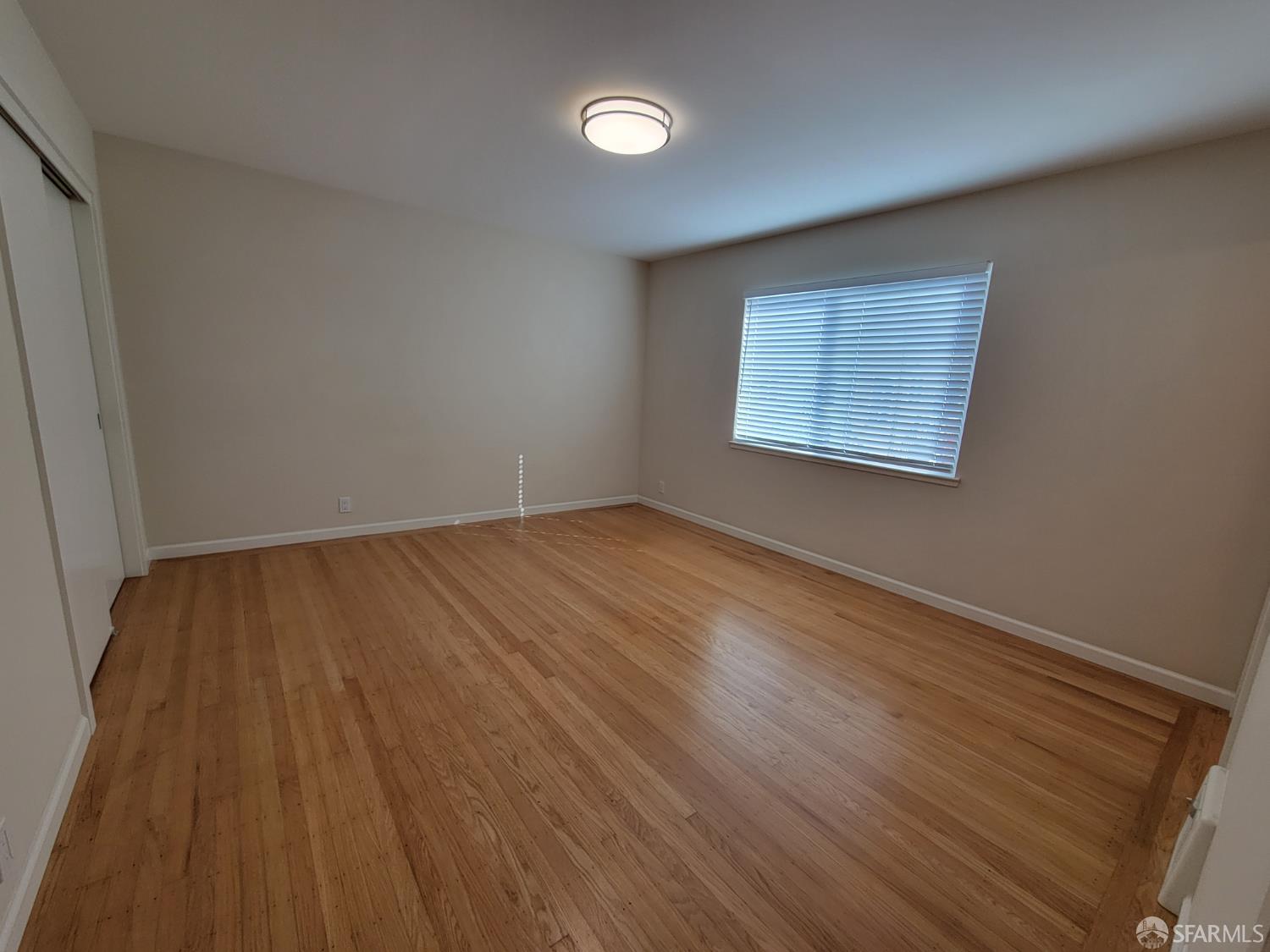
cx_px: 635
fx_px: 477
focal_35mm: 13
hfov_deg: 106.2
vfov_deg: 89.9
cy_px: 476
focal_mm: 2.2
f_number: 2.2
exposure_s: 1/120
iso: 80
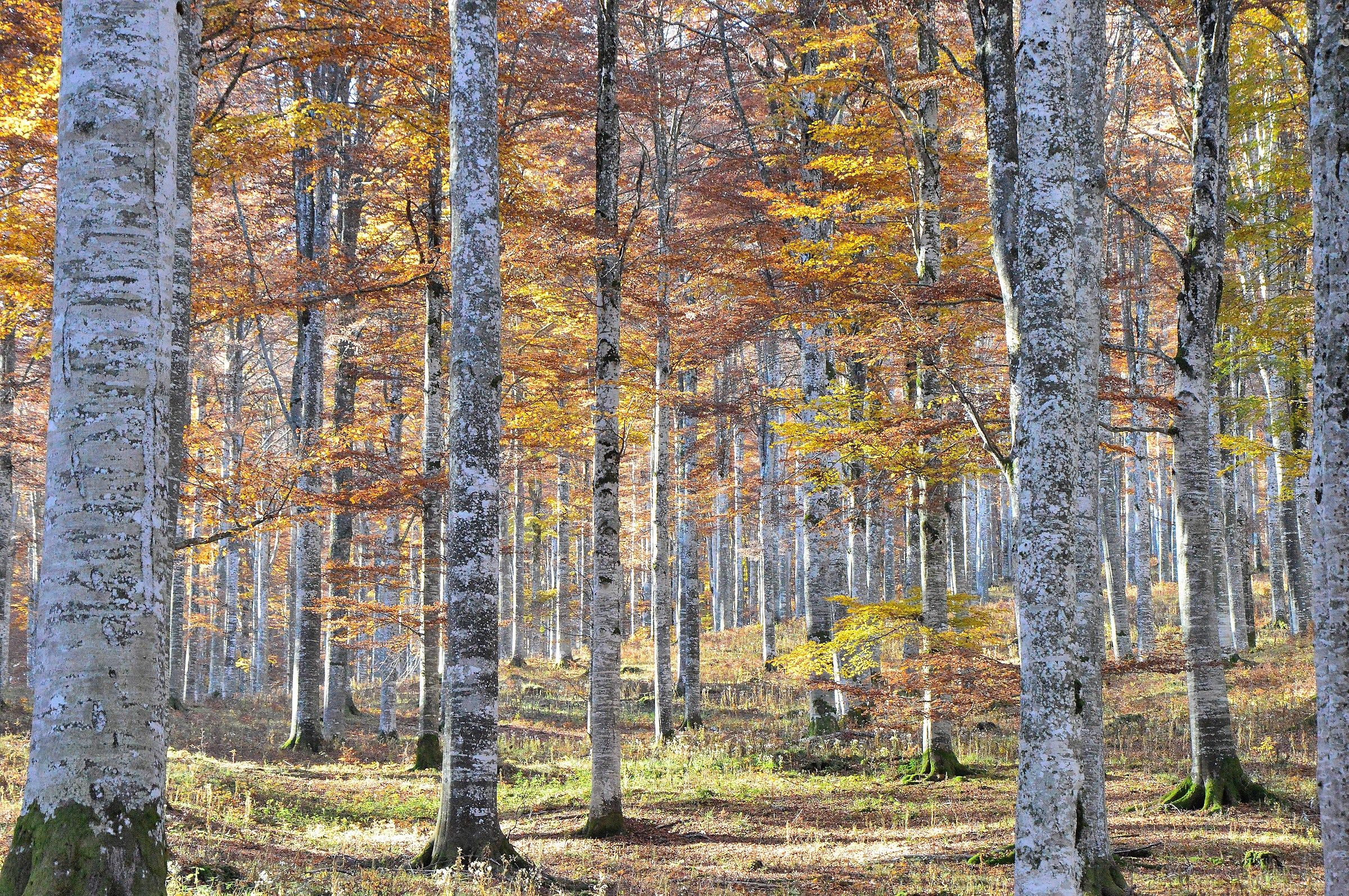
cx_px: 674
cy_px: 448
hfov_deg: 19.5
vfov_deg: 13.0
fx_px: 3930
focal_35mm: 105
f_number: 11
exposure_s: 1/125
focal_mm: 70
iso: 3200
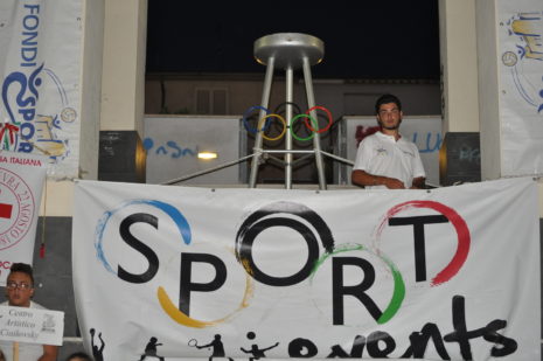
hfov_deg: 24.6
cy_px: 180
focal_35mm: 82
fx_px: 1243
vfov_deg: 16.5
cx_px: 272
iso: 800
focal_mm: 55
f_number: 4
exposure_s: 1/60
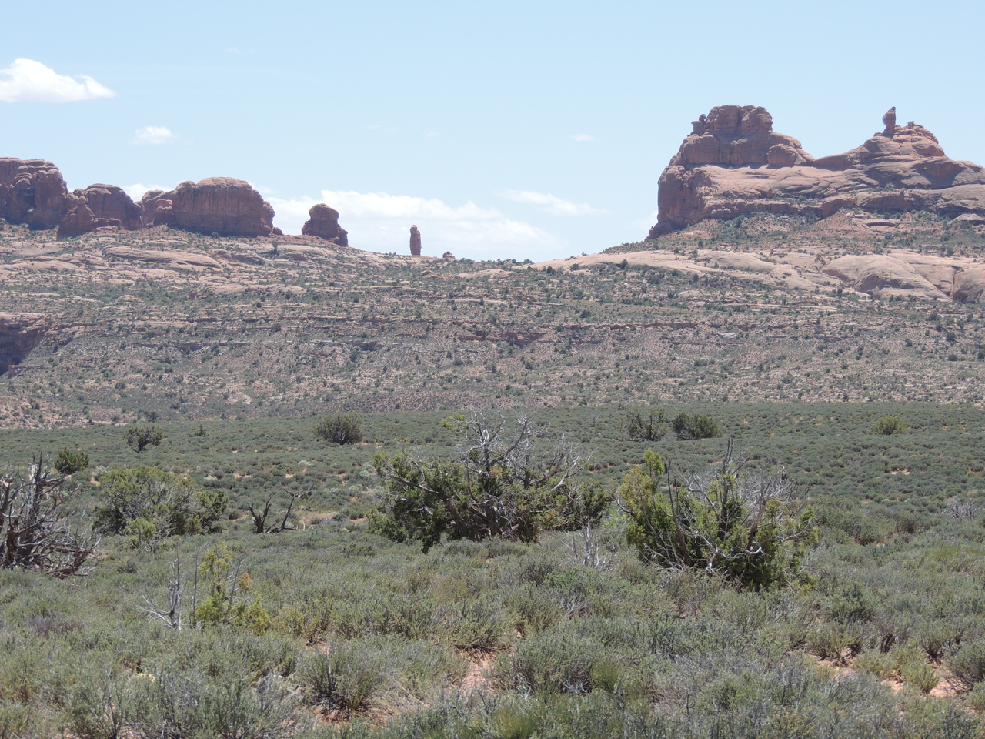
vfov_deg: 14.1
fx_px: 2988
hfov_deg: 18.7
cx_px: 492
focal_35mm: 105
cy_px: 370
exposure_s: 1/500
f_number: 4.2
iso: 100
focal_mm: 18.7
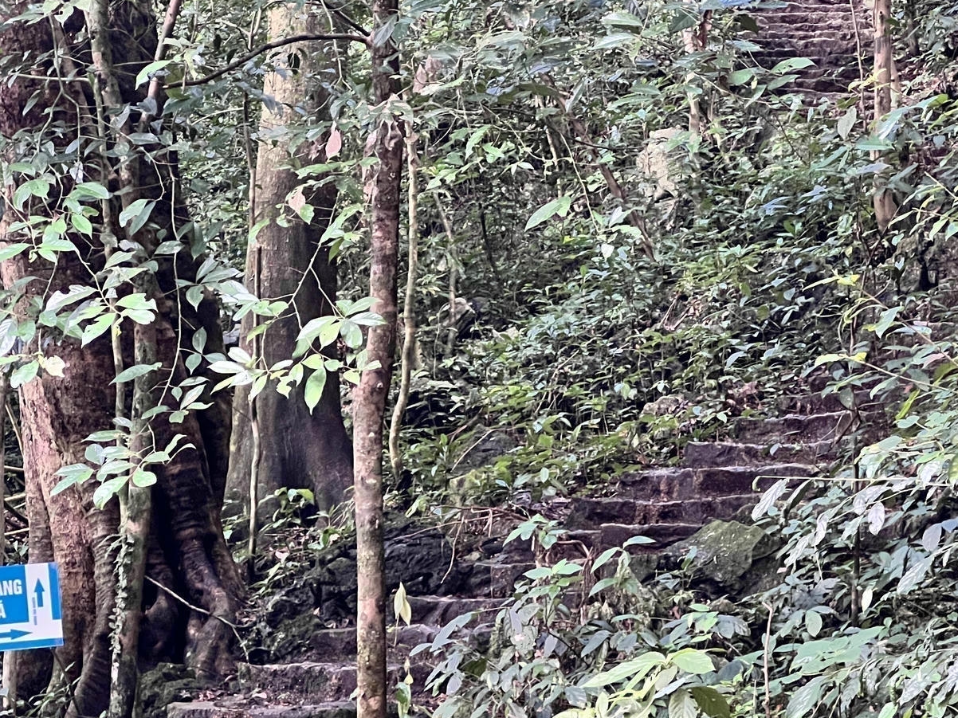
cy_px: 426
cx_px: 643
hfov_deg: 16.0
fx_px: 3403
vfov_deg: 12.0
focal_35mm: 123
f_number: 2.8
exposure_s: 1/35
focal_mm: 9
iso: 1000
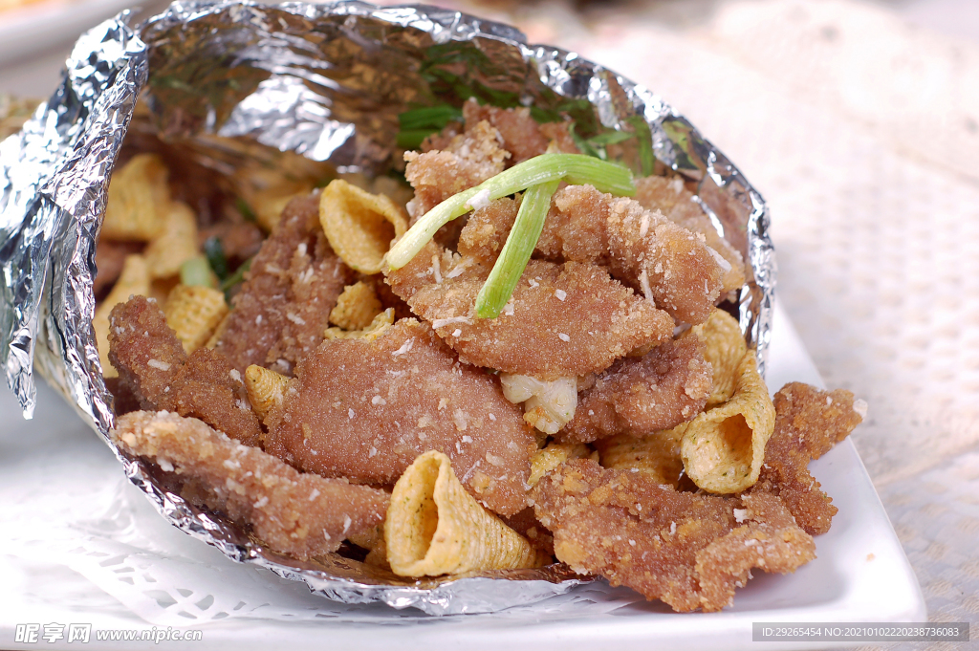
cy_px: 326
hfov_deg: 27.0
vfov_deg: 18.2
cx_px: 490
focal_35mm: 75
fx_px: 2038
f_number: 4.5
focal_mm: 50
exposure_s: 1/250
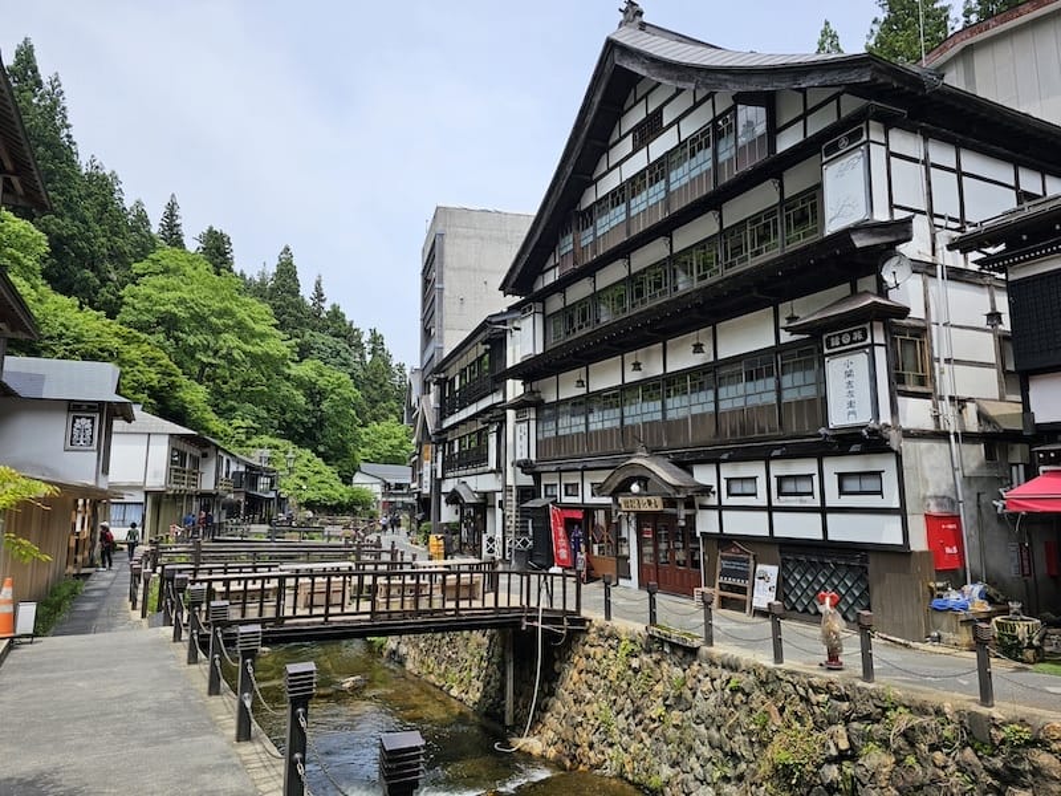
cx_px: 530
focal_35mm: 23
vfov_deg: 58.9
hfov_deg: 73.9
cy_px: 398
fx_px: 705
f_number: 1.7
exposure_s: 1/654
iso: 10
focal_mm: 6.3
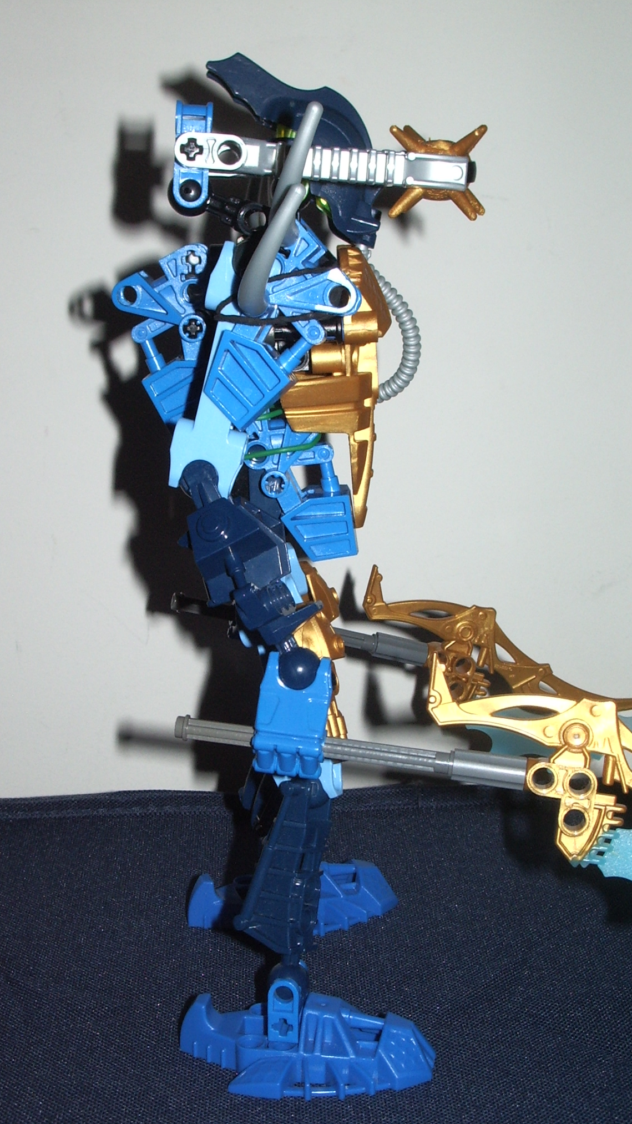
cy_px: 563
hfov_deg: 22.2
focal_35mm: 54
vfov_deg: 38.5
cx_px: 285
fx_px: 1609
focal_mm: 8.2
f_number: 5
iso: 100
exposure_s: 1/50
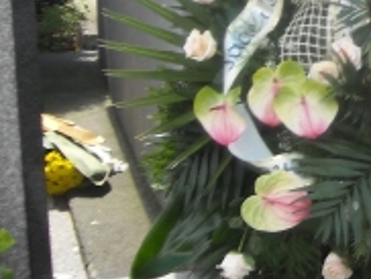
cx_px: 495
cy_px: 18
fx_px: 1320
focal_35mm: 123
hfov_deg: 15.2
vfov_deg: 12.0
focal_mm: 5.7
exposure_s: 1/296
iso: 64
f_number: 2.8
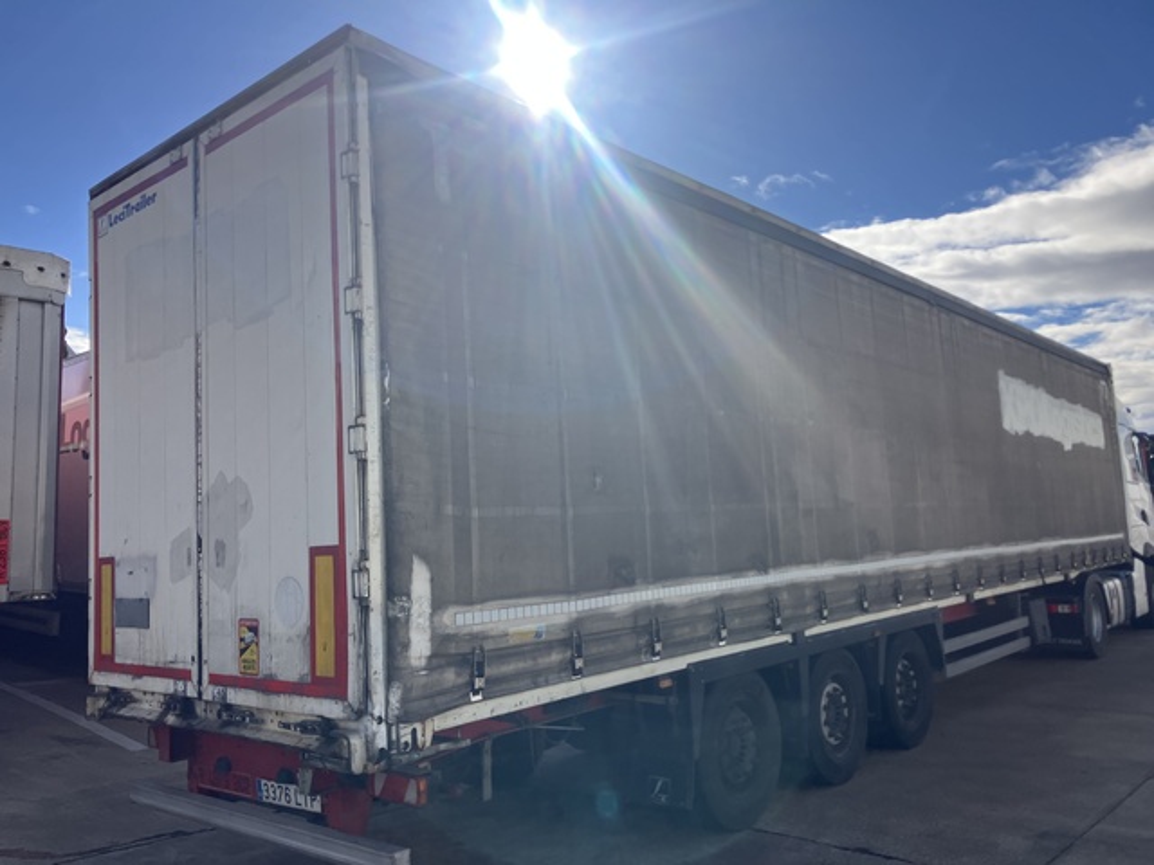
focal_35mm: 28
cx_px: 577
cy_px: 432
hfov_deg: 63.4
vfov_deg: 49.7
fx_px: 933
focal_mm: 3.99
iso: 32
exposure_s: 1/2703
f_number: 1.8
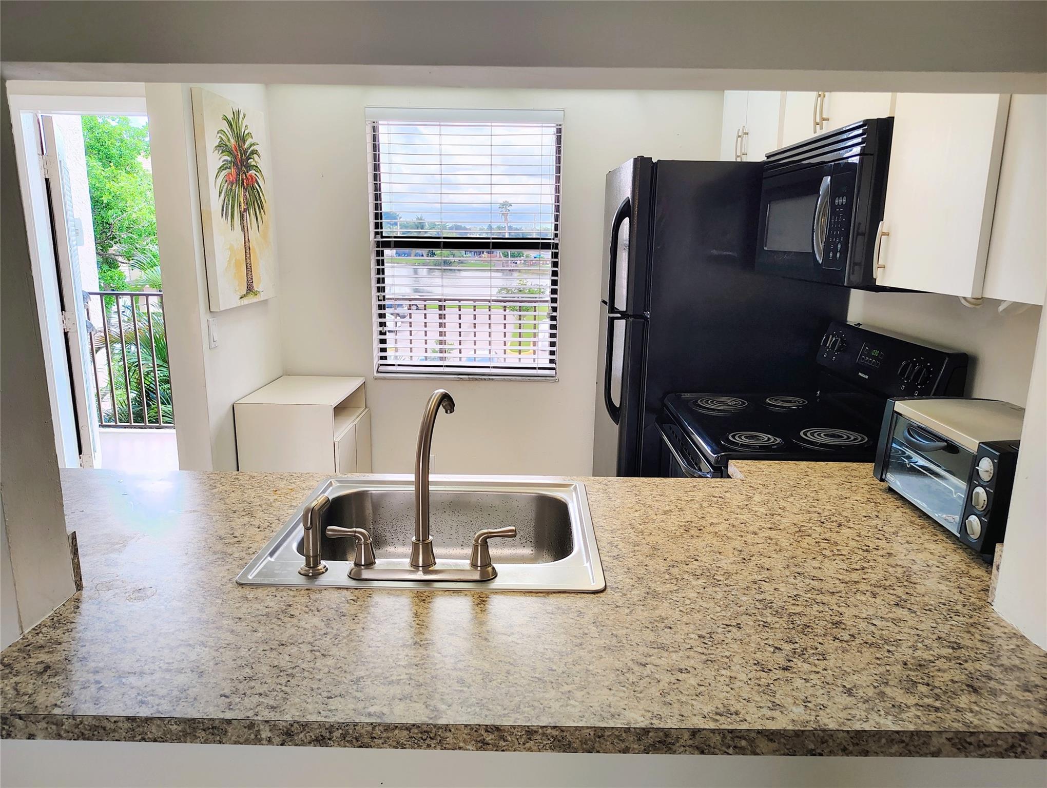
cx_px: 524
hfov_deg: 71.5
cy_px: 394
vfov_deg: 56.9
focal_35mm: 24
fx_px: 727
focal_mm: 5.56
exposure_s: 1/120
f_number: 1.8
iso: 650
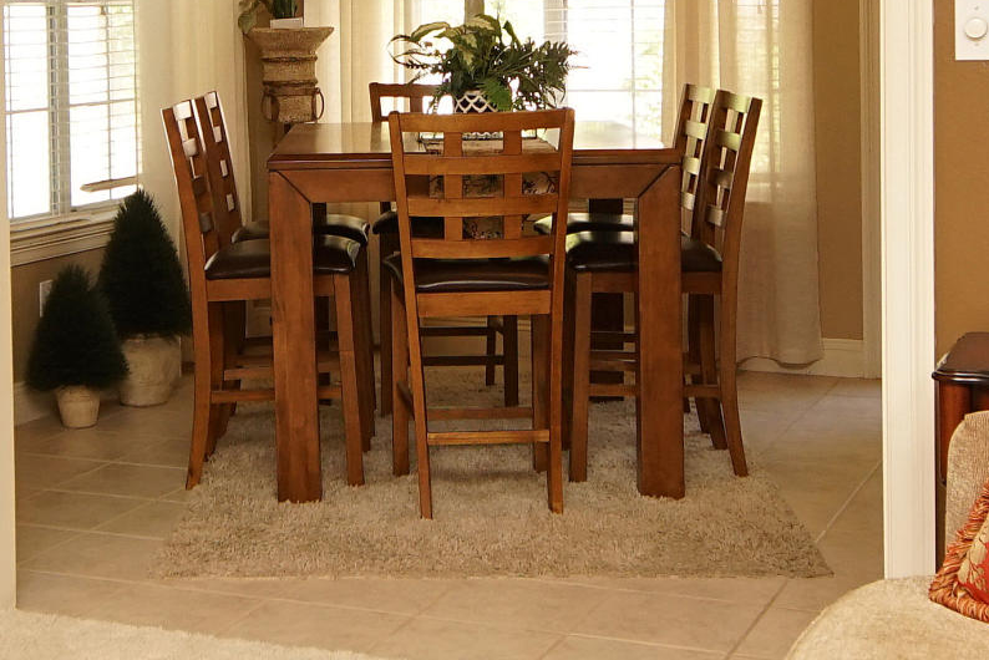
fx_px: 1869
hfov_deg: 29.5
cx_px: 374
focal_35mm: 68
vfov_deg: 19.7
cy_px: 73
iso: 400
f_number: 4.5
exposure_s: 1/60
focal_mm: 12
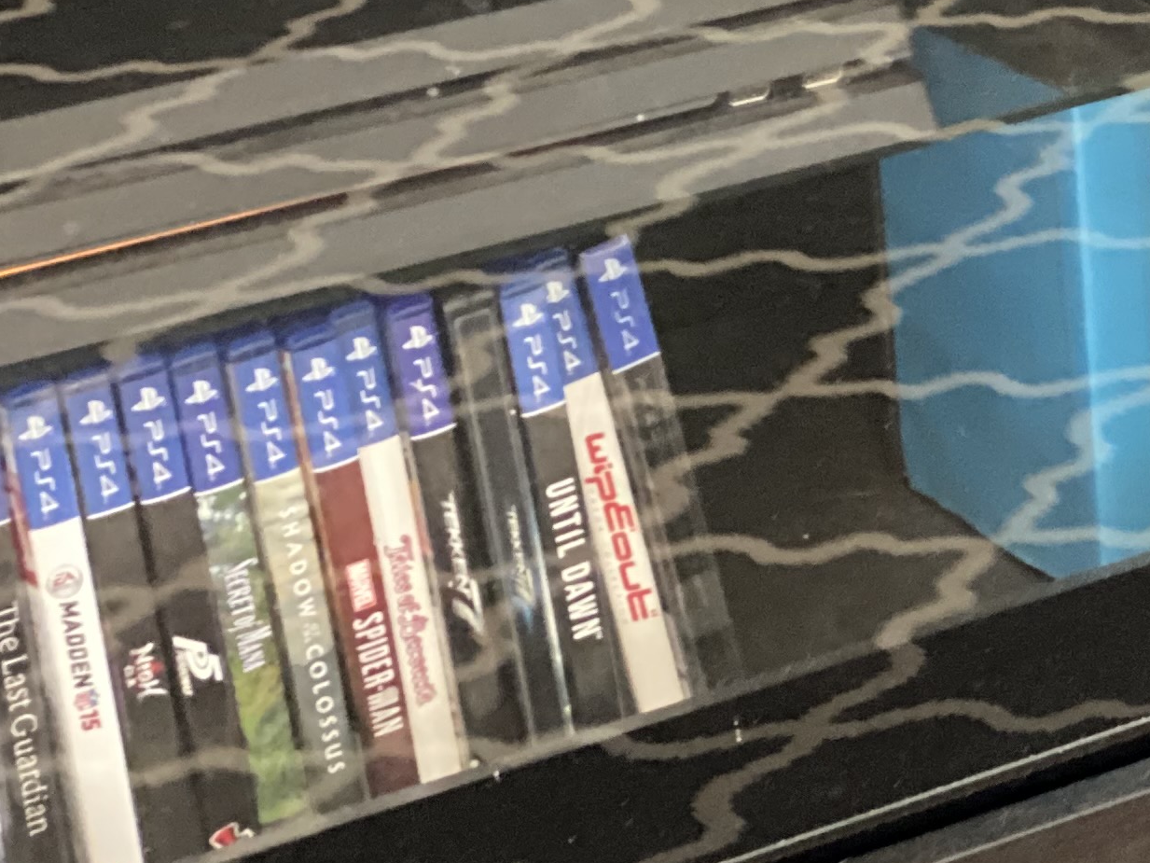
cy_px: 63
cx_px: 1877
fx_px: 5648
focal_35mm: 170
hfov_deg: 11.0
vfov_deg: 8.7
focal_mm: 6
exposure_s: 1/15
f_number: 2
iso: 640
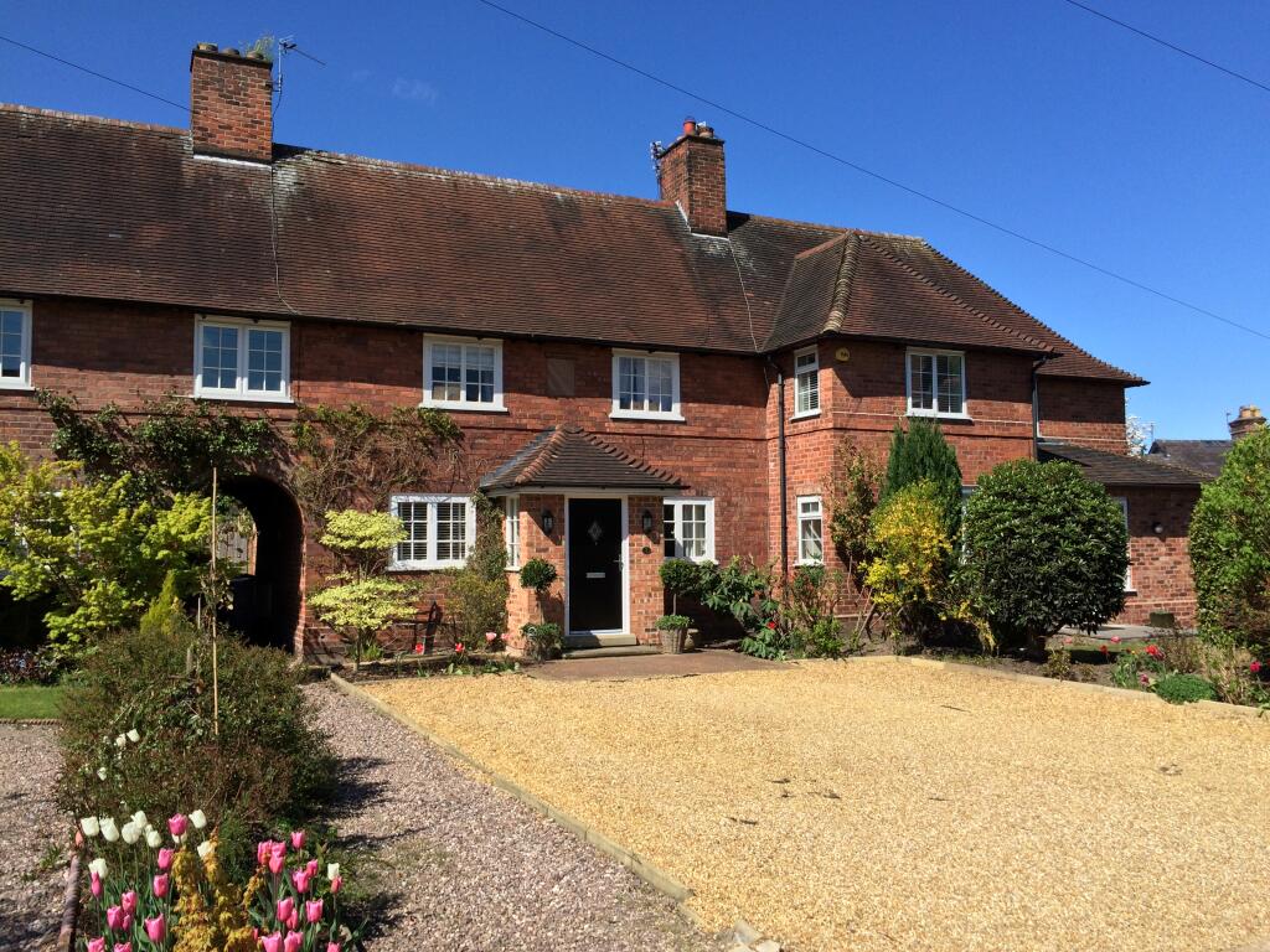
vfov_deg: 48.2
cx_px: 635
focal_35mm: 29
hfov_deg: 61.7
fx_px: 1064
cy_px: 476
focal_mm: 4.15
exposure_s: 1/2283
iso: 32
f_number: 2.2
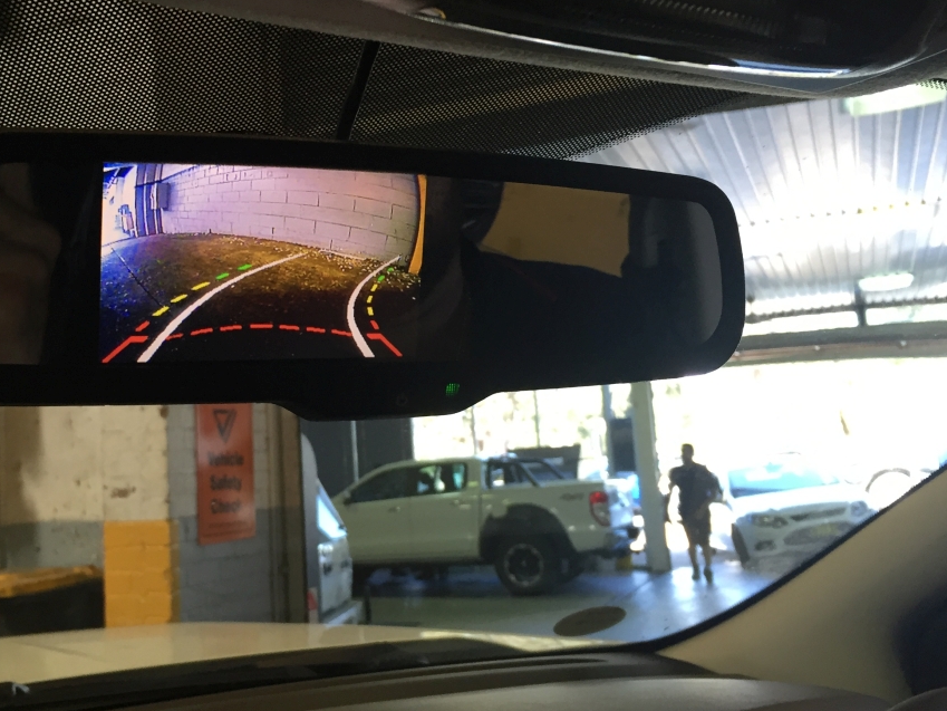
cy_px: 316
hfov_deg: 45.4
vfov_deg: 35.1
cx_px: 354
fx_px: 1122
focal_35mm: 41
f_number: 2.2
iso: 50
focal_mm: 4.15
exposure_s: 1/33
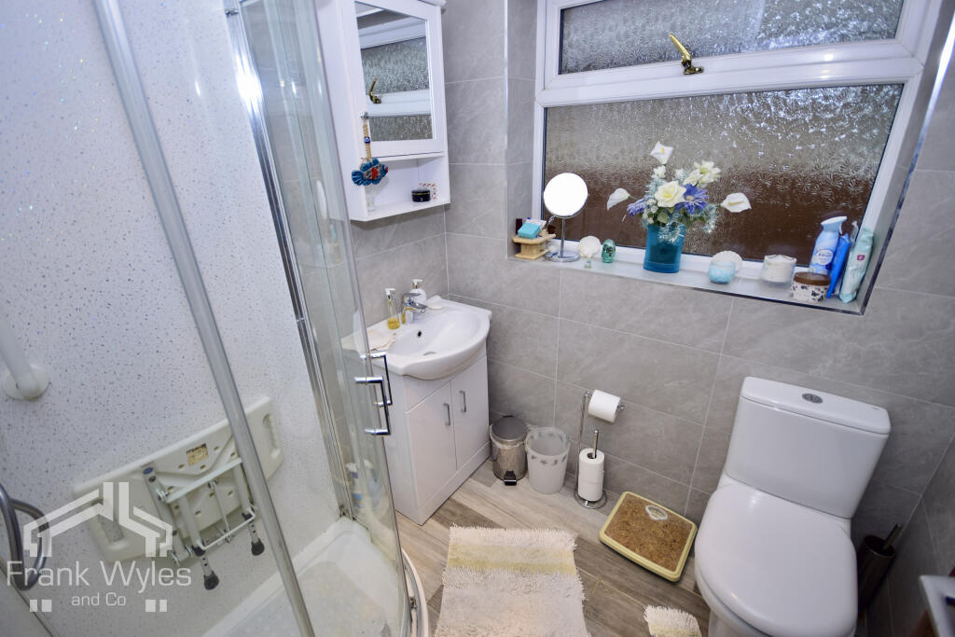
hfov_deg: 100.4
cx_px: 478
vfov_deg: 77.3
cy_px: 318
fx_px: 398
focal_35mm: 15
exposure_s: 1/125
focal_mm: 10
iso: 250
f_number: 4
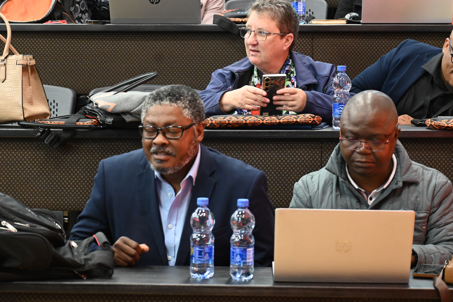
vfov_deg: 12.7
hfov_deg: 18.9
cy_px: 151
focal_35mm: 108
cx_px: 226
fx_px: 1359
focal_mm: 72
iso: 3200
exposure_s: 1/60
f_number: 4.8
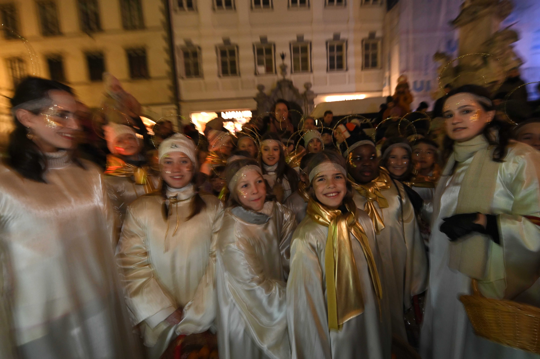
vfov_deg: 64.5
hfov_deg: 86.9
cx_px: 270
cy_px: 180
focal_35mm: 19
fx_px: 285
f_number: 3.5
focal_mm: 19
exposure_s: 1/30
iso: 2000
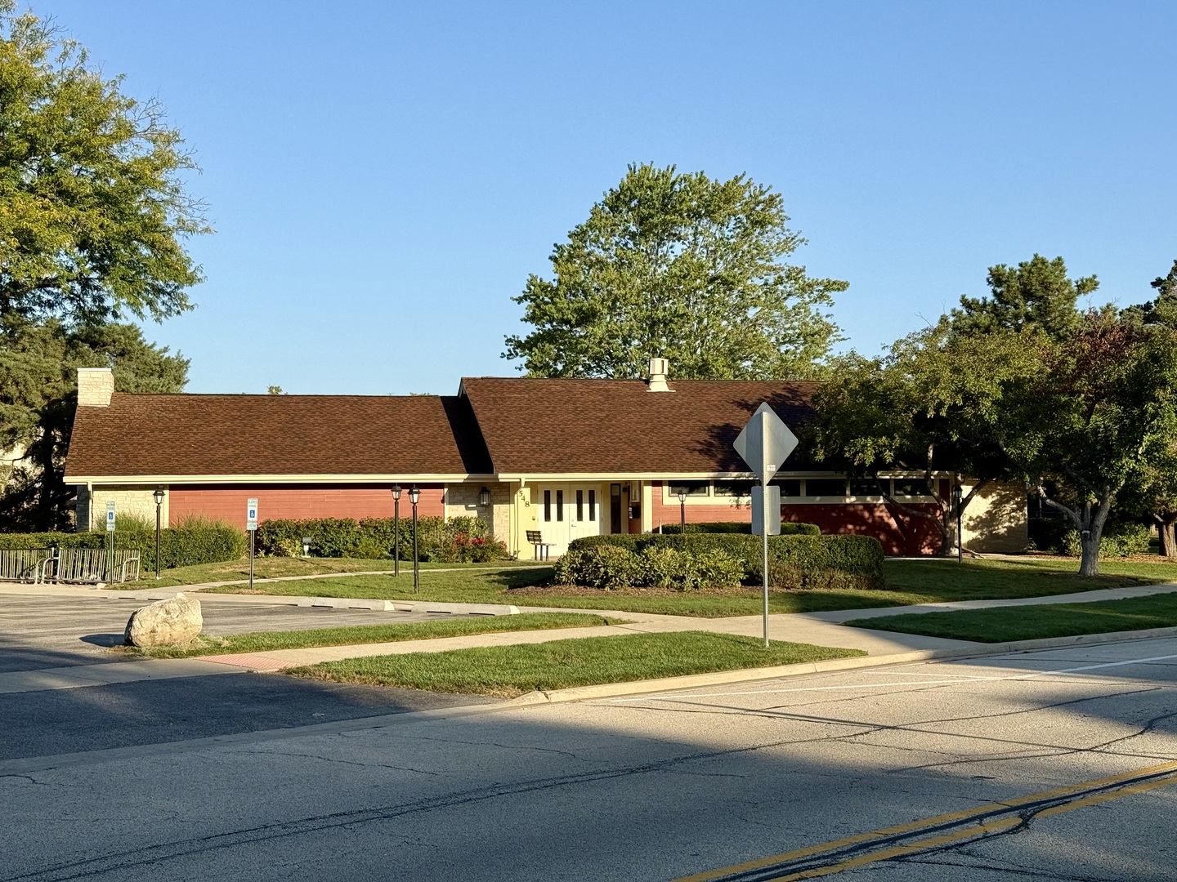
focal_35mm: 48
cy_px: 441
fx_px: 1632
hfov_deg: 39.7
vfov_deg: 30.3
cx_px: 588
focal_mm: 6.76
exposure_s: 1/2865
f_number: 1.78
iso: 64
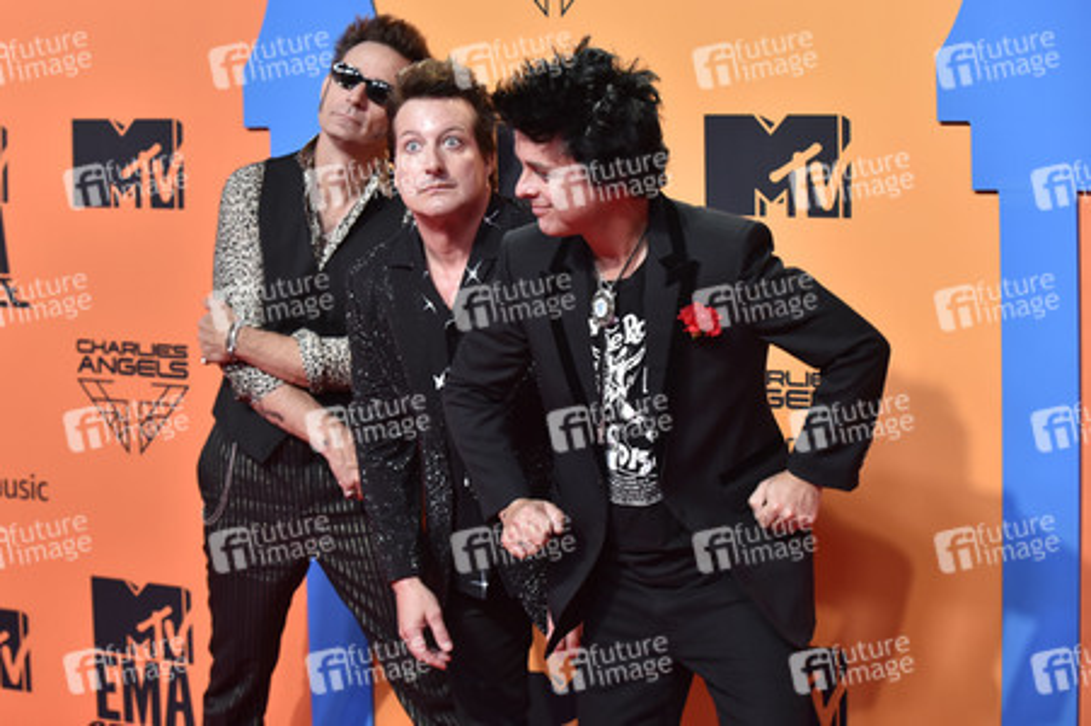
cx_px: 546
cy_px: 363
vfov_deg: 17.0
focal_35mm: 80
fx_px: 2423
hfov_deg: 25.4
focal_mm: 80
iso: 2500
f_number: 3.5
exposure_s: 1/320
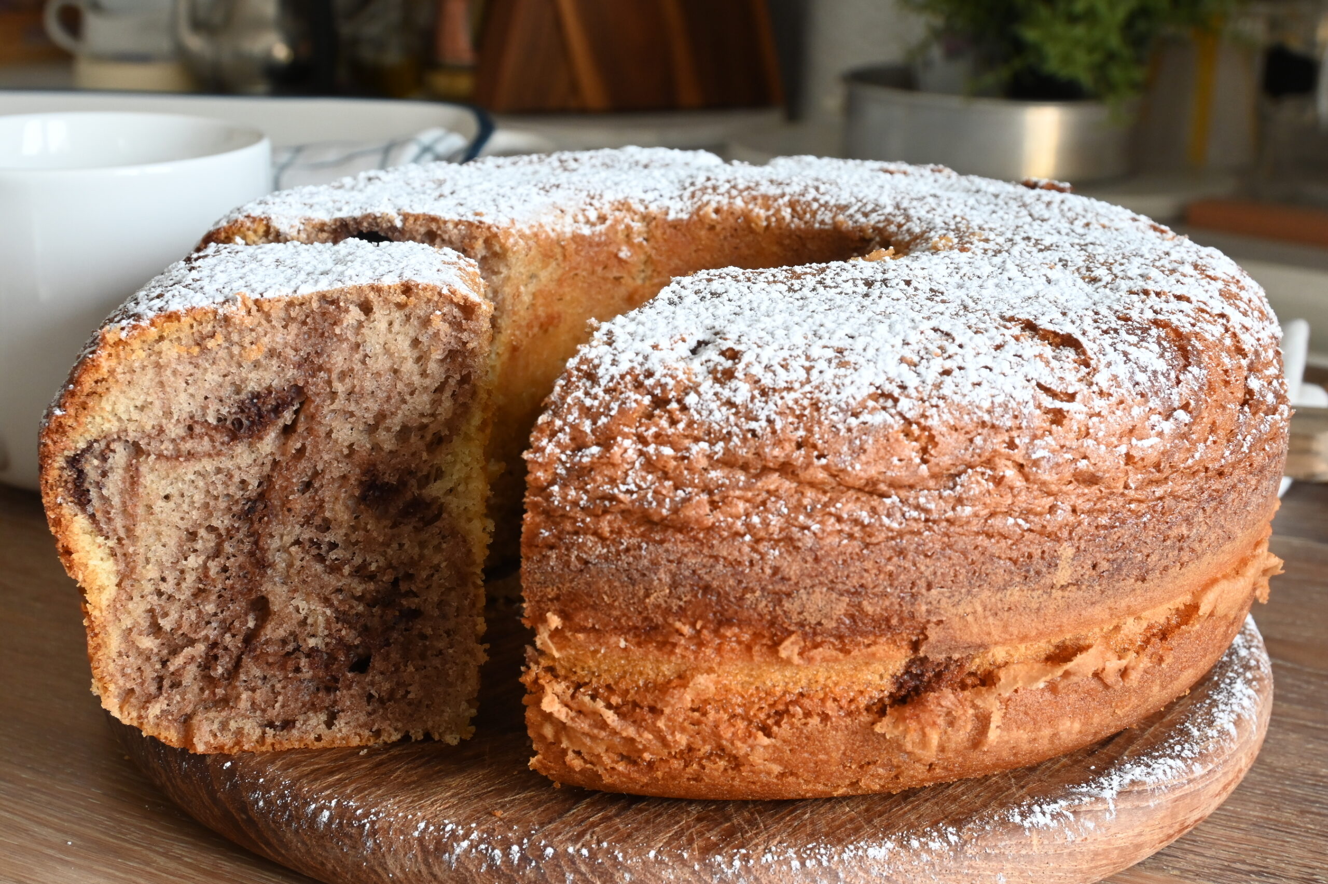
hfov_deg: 38.9
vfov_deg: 26.5
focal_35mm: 51
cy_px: 442
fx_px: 1880
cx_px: 664
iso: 800
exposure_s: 1/13
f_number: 10
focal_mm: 34
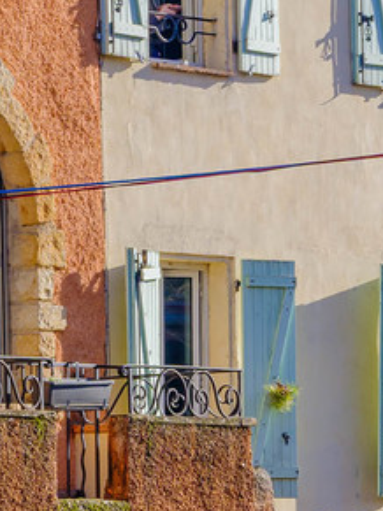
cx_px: 309
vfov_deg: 5.8
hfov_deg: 4.6
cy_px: 1462
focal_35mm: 323
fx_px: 4769
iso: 320
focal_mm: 55
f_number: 11
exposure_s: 1/125
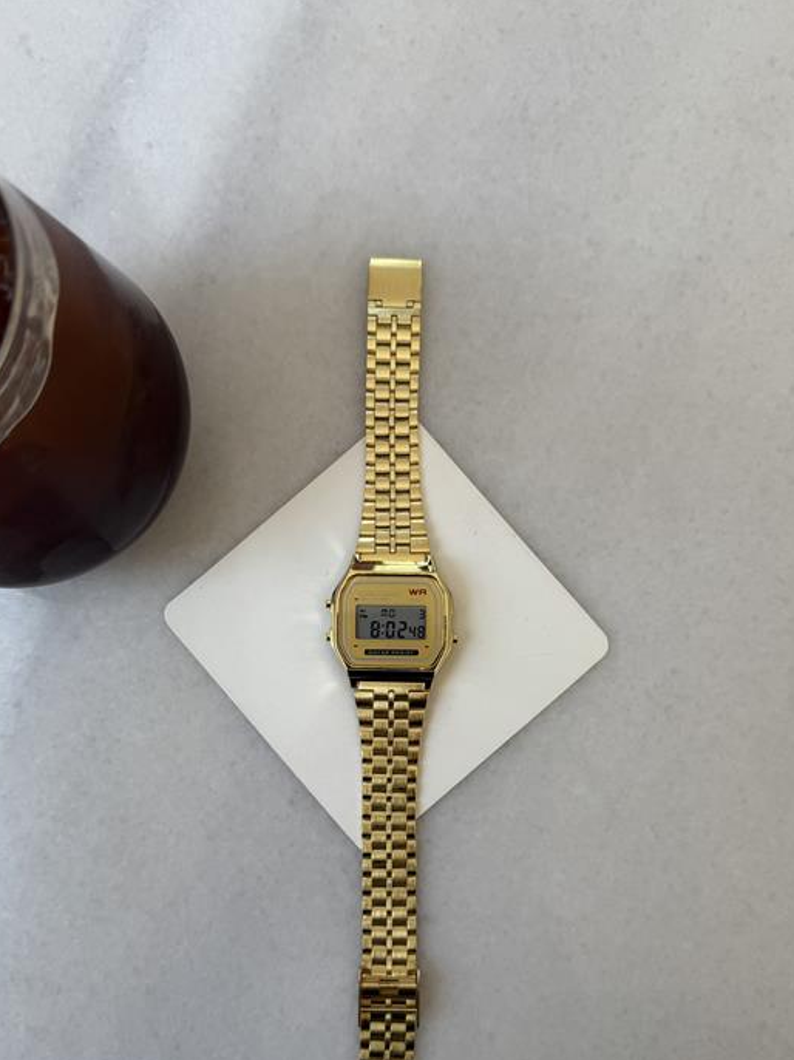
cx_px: 399
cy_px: 587
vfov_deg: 63.3
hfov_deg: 49.7
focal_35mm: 28
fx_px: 857
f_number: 1.78
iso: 80
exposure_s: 1/510
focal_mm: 6.76
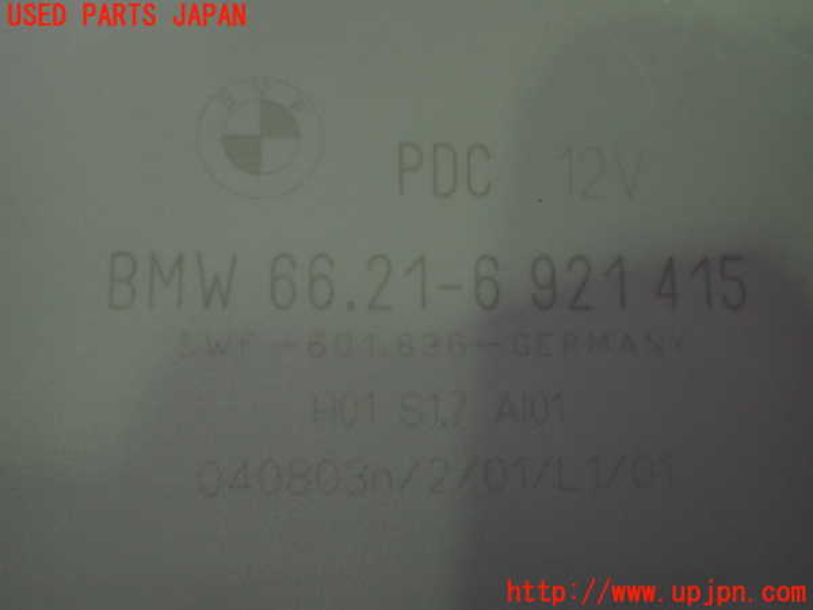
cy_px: 305
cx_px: 406
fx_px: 705
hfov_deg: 60.0
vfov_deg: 46.8
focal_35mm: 30
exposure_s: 1/125
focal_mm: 5.4
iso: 250
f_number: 2.3
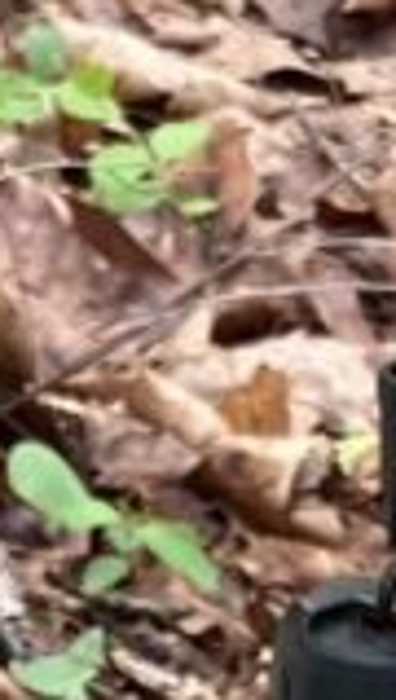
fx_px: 3641
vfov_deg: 10.4
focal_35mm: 196
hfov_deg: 6.2
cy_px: 1180
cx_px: -97
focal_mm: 3.99
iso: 50
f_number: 1.8
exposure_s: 1/121
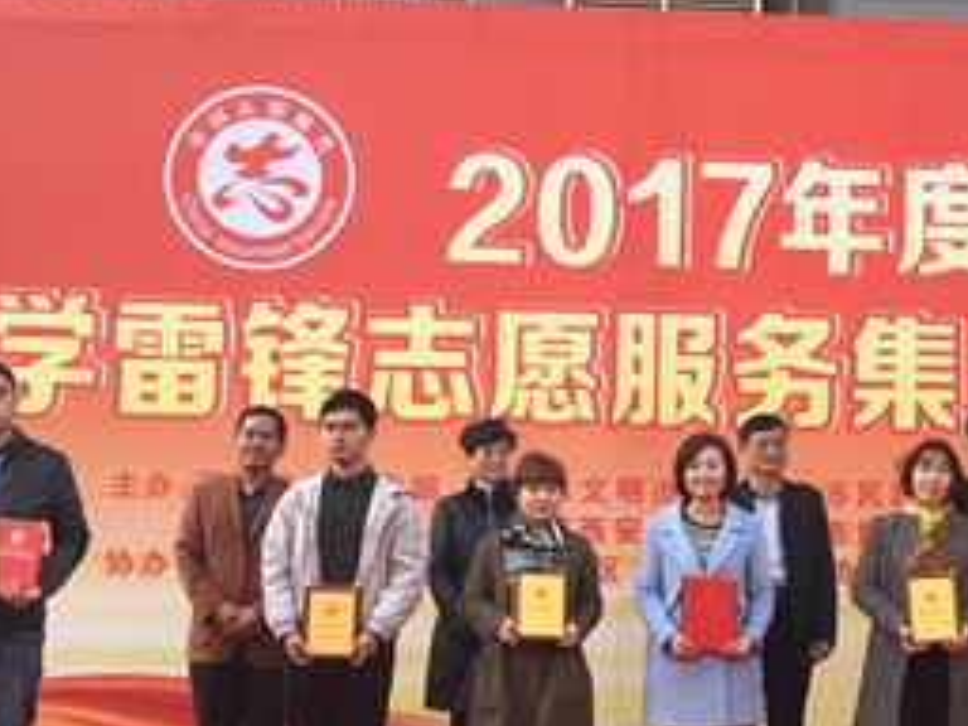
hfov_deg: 27.8
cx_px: 813
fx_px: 1902
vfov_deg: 21.6
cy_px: 439
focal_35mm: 68
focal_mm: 4.15
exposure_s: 1/196
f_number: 2.2
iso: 25
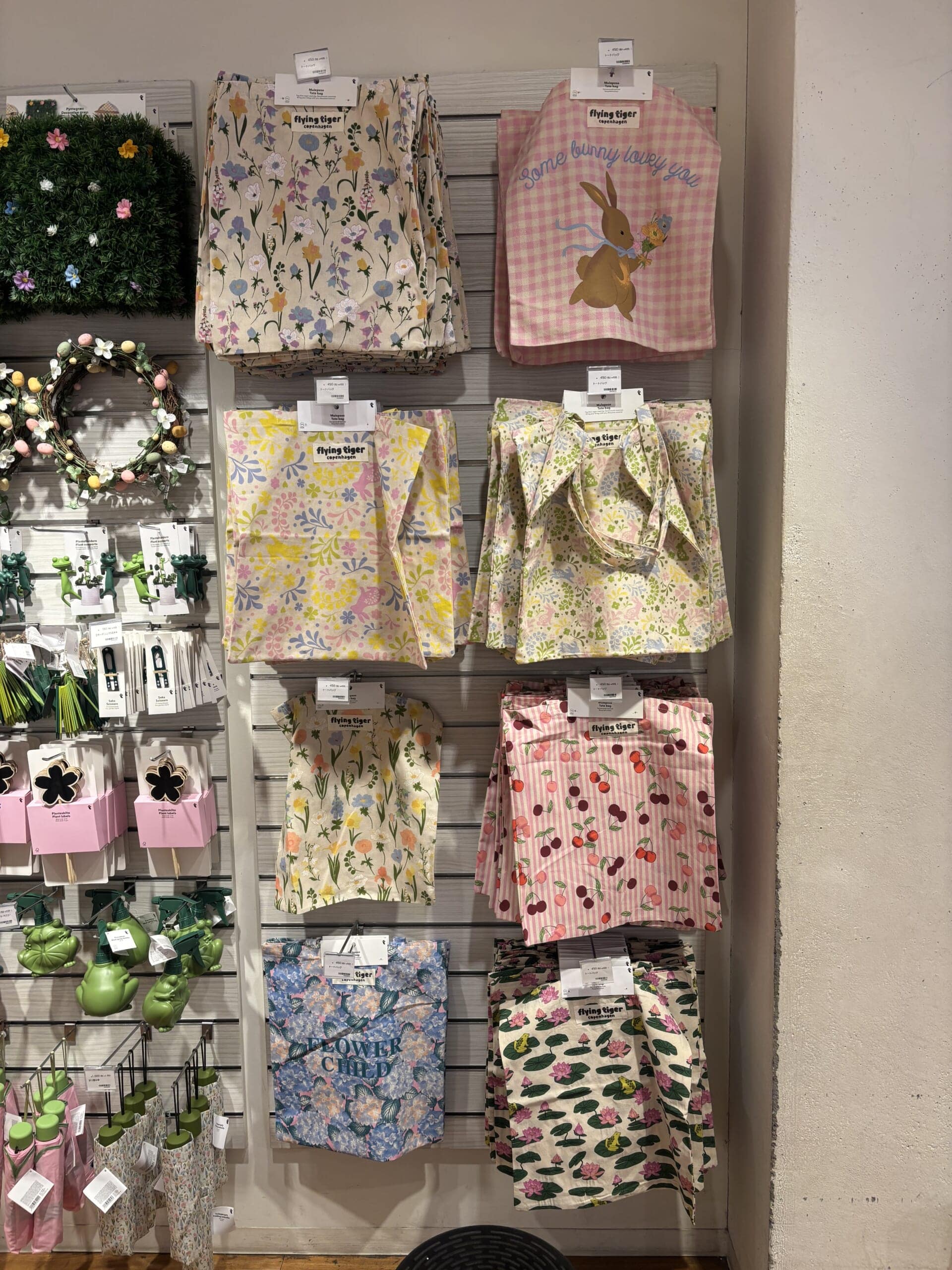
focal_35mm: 26
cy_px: 635
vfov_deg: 67.3
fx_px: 953
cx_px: 476
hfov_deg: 53.1
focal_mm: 5.96
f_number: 1.6
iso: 80
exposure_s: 1/100
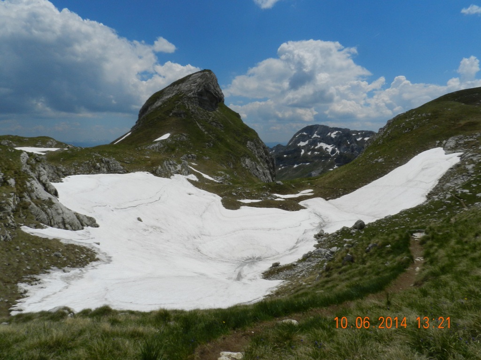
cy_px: 180
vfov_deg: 58.9
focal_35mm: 23
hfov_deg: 73.9
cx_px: 240
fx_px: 320
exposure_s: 1/800
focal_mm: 4
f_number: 8
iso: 160
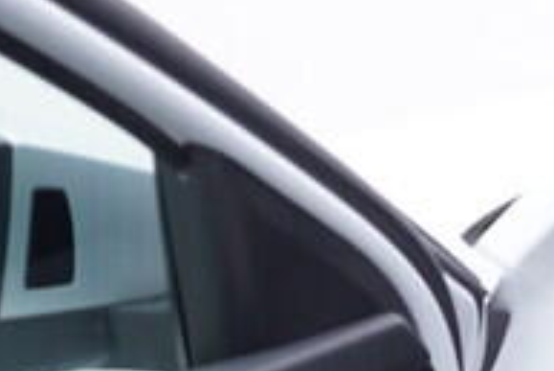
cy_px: 812
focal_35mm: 191
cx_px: 1303
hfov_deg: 9.6
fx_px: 2941
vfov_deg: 6.9
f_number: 3.2
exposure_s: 1/50
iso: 125
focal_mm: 24
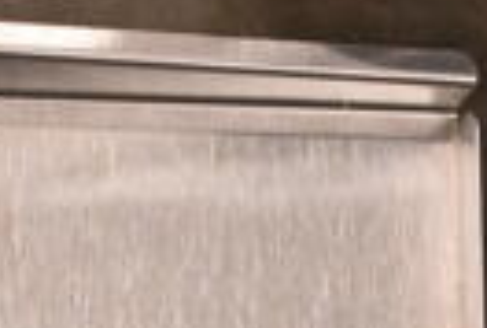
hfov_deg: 9.5
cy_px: 634
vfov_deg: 6.3
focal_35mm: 214
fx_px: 2909
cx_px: 391
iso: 2800
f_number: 4.2
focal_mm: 31
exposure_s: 1/125
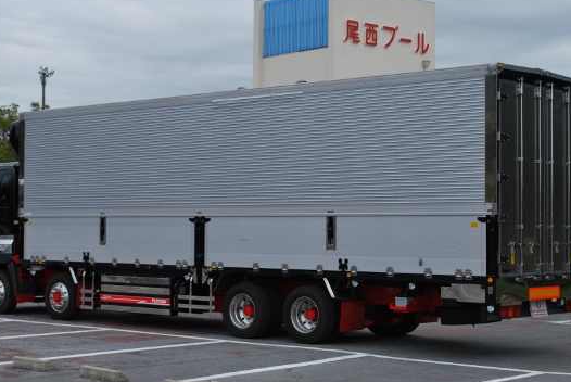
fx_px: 1159
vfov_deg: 18.7
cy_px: 190
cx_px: 262
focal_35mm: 73
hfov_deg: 27.7
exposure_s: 1/200
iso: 100
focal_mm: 40
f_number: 7.1
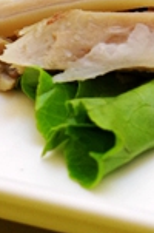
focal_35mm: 398
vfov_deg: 5.1
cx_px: 395
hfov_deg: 3.4
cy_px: -188
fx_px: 2565
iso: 400
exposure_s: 1/30
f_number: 4
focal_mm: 50
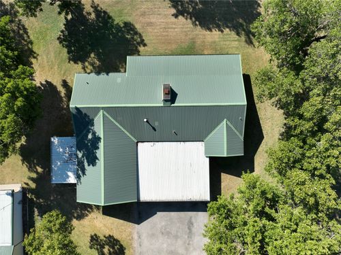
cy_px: 128
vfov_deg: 56.8
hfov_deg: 71.6
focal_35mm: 24
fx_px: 236
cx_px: 170
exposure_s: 1/1600
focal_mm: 12.29
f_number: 2.8
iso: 140
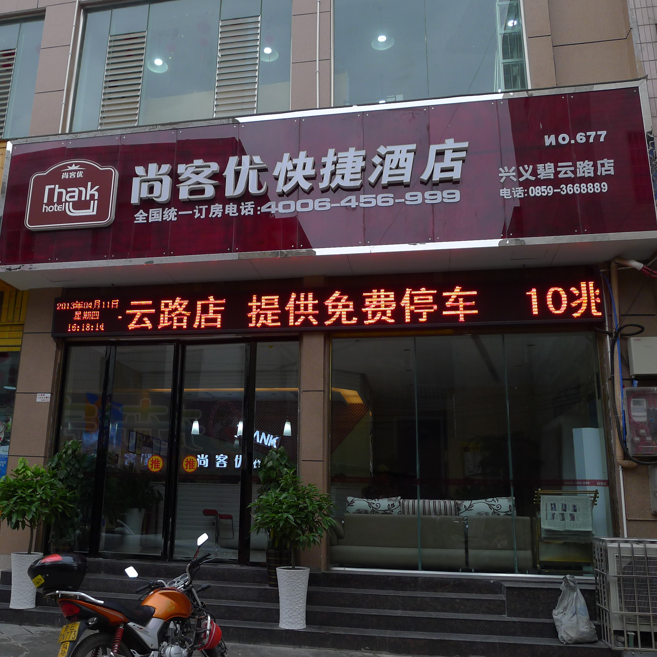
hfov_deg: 52.3
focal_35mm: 31
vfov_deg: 52.5
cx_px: 273
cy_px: 330
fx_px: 666
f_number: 2.2
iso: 80
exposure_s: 1/100
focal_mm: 5.1
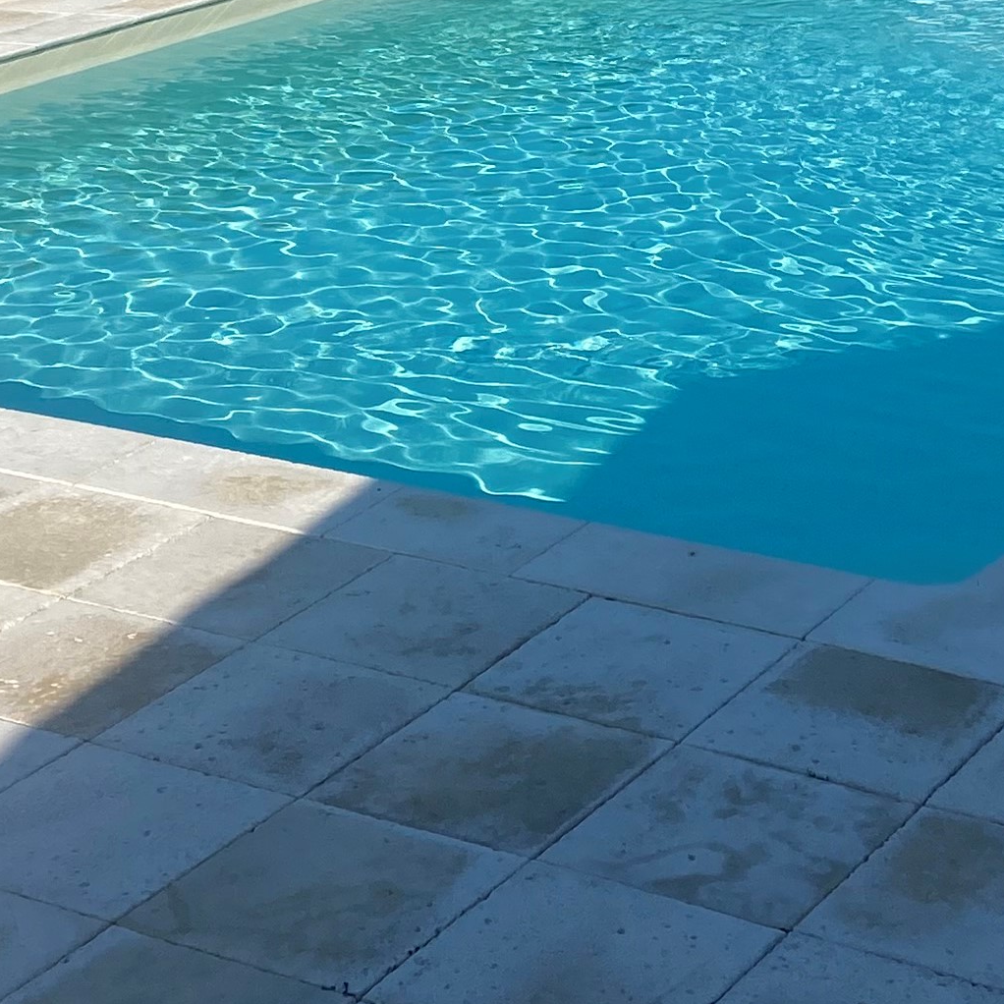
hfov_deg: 25.2
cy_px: 132
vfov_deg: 24.7
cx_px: 680
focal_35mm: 68
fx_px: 2231
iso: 32
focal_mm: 4.25
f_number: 1.8
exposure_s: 1/3610
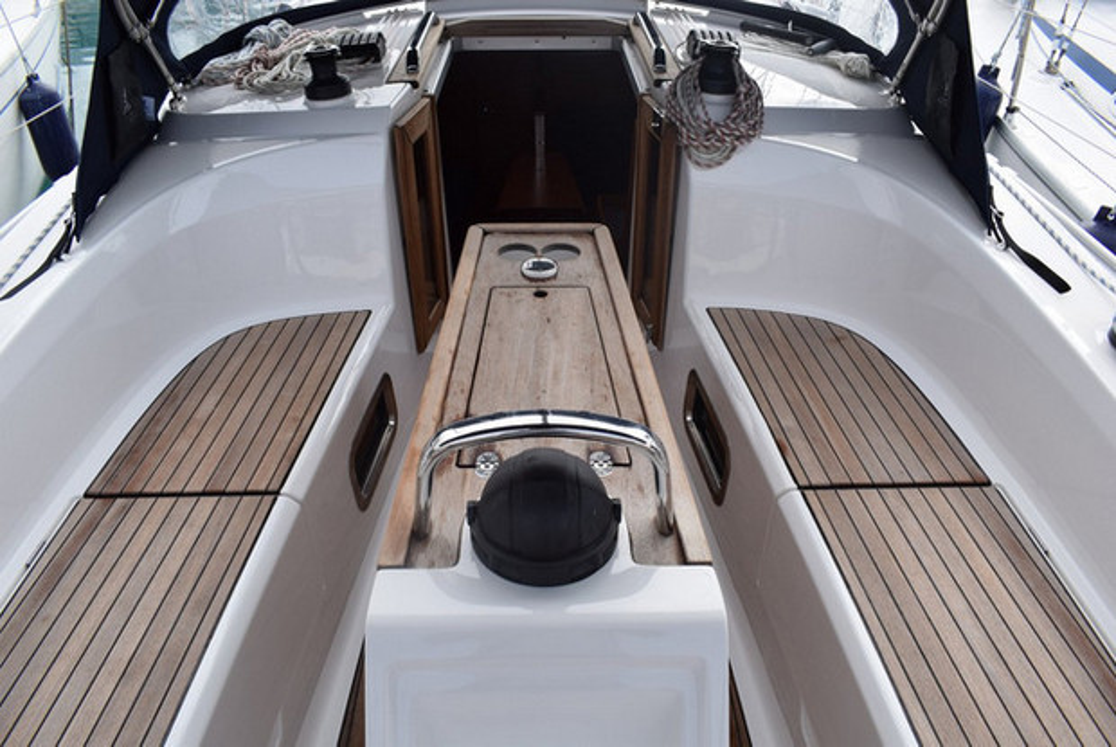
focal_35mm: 27
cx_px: 558
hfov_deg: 67.3
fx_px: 838
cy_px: 374
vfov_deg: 48.0
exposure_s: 1/250
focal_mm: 18
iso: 200
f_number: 8
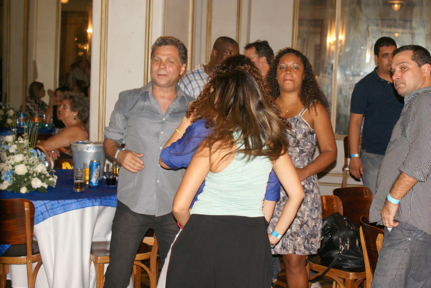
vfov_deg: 22.7
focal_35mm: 60
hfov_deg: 33.4
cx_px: 216
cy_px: 144
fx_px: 719
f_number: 5.6
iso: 800
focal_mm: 40
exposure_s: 1/60
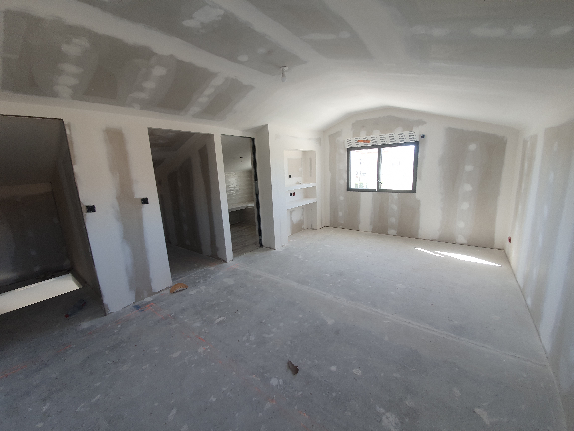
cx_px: 287
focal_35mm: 13
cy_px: 216
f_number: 2.2
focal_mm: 1.8
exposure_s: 1/50
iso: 50
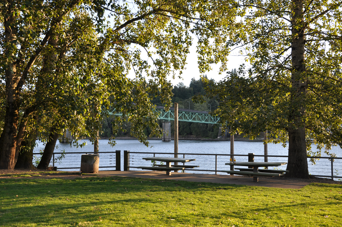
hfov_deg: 49.6
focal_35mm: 39
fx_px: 370
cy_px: 114
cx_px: 171
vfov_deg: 34.1
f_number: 5.6
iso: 200
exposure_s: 1/125
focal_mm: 26
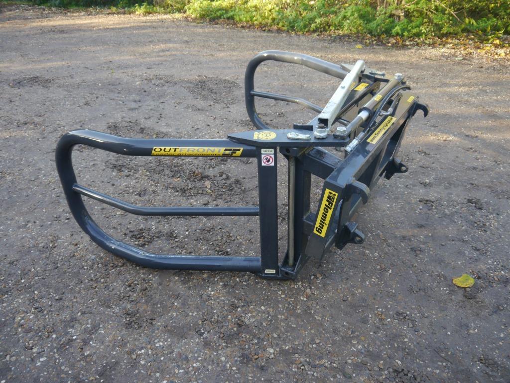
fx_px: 413
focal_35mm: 28
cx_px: 255
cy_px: 192
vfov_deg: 49.7
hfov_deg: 63.4
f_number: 3.5
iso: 160
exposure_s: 1/80
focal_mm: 14
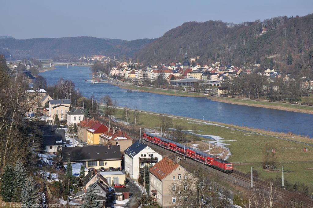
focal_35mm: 93
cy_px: 104
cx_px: 156
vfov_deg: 14.7
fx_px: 808
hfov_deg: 21.9
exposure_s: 1/500
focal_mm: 62
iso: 200
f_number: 10
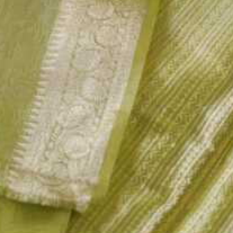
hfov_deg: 12.7
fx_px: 1043
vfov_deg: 12.4
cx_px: 75
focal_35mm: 137
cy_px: -60
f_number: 2.5
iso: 400
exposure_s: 1/250
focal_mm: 50
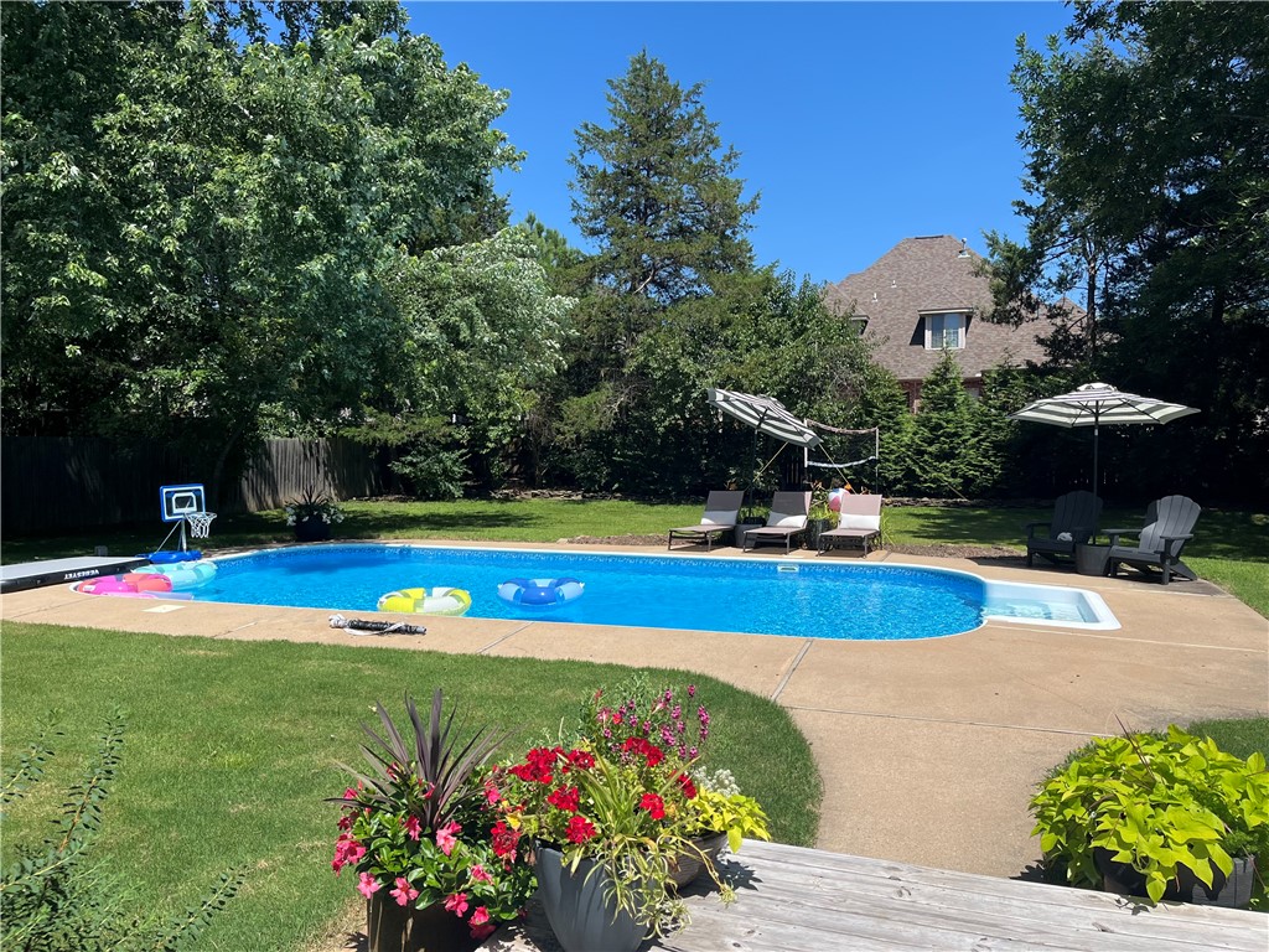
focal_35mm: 26
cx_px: 634
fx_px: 953
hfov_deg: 67.3
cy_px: 476
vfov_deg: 53.1
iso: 50
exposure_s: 1/3521
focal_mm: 5.1
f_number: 1.6
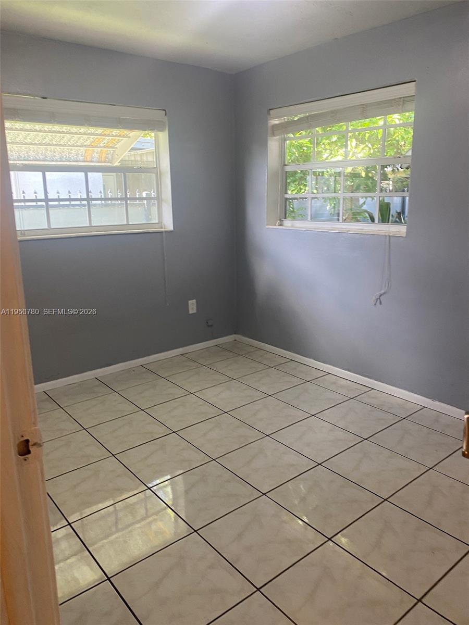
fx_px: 470
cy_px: 312
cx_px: 234
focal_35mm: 26
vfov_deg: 67.3
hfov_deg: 53.1
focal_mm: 4.25
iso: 80
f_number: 1.8
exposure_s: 1/60
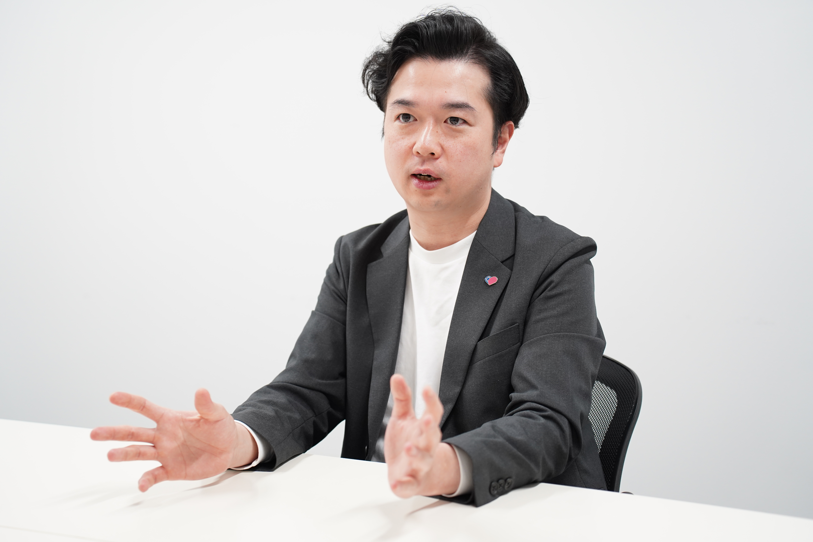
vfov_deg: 26.5
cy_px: 271
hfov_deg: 38.9
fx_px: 1152
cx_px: 406
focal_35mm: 51
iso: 1000
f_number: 2.8
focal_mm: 51
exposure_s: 1/250
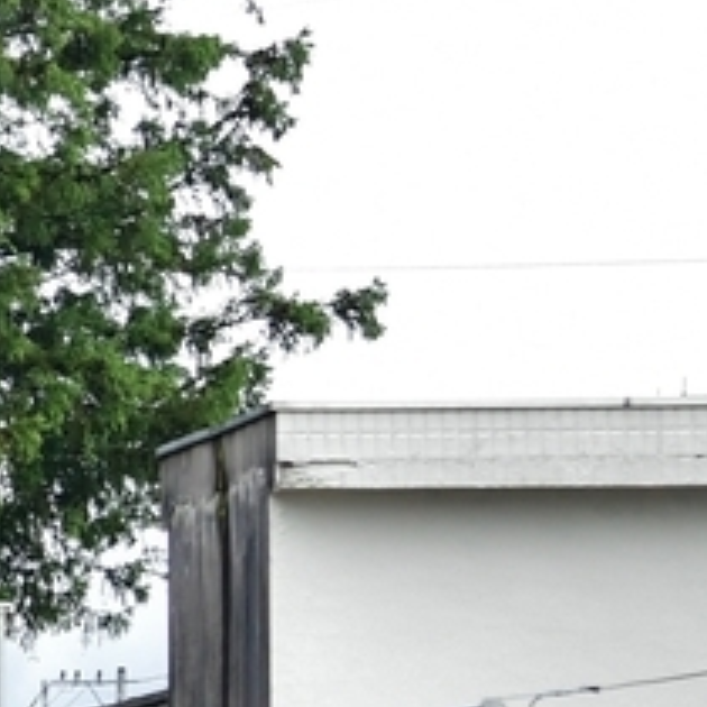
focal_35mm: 584
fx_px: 13495
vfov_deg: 3.0
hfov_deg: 3.0
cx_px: -892
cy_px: 956
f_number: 4.5
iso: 1400
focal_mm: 80
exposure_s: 1/320
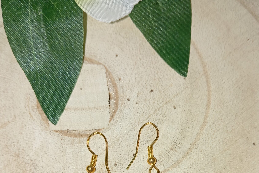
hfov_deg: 44.4
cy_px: 188
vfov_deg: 27.9
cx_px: 143
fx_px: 317
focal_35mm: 44
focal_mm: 4.22
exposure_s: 1/50
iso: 93
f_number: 1.8
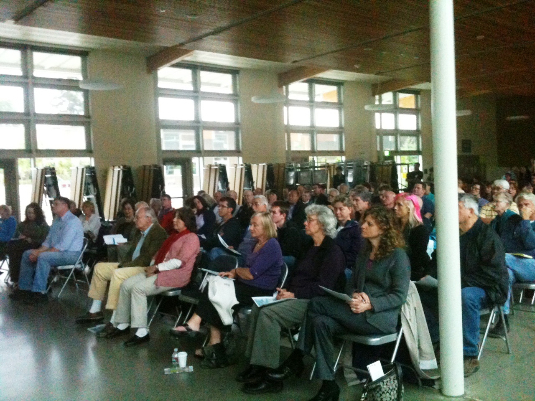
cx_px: 268
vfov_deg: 40.7
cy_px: 200
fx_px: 541
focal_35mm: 35
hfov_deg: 52.6
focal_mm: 3.85
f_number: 2.8
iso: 500
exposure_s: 1/15
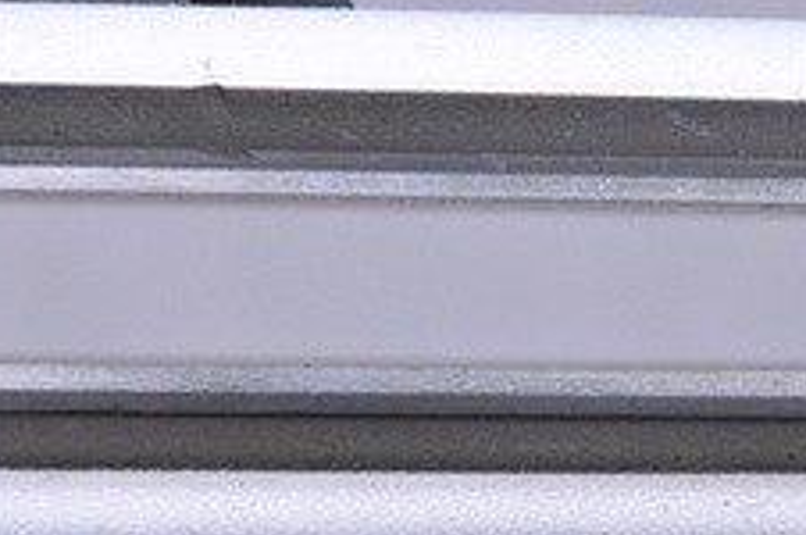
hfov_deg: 6.6
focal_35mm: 314
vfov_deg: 4.4
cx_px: 646
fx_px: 7020
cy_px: 276
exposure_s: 1/125
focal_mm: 105
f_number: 9.5
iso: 3200
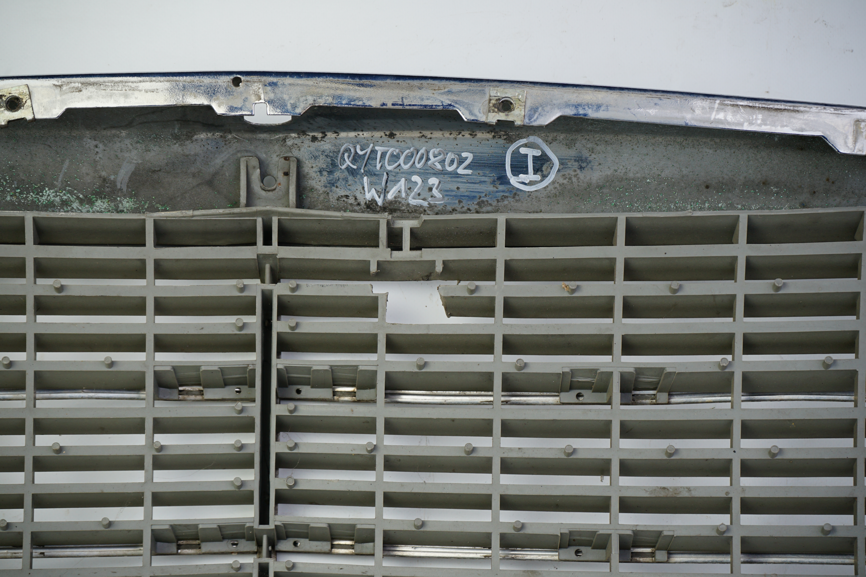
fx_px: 1684
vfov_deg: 19.5
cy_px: 288
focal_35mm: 70
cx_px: 433
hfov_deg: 28.8
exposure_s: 1/160
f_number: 8
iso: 200
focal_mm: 70
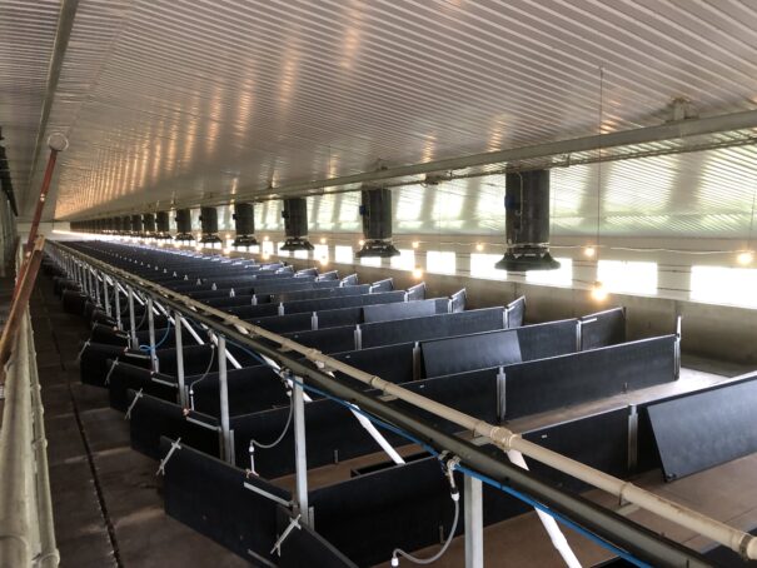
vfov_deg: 49.8
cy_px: 284
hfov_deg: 63.4
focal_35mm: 28
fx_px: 612
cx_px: 378
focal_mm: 3.99
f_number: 1.8
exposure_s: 1/15
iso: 64
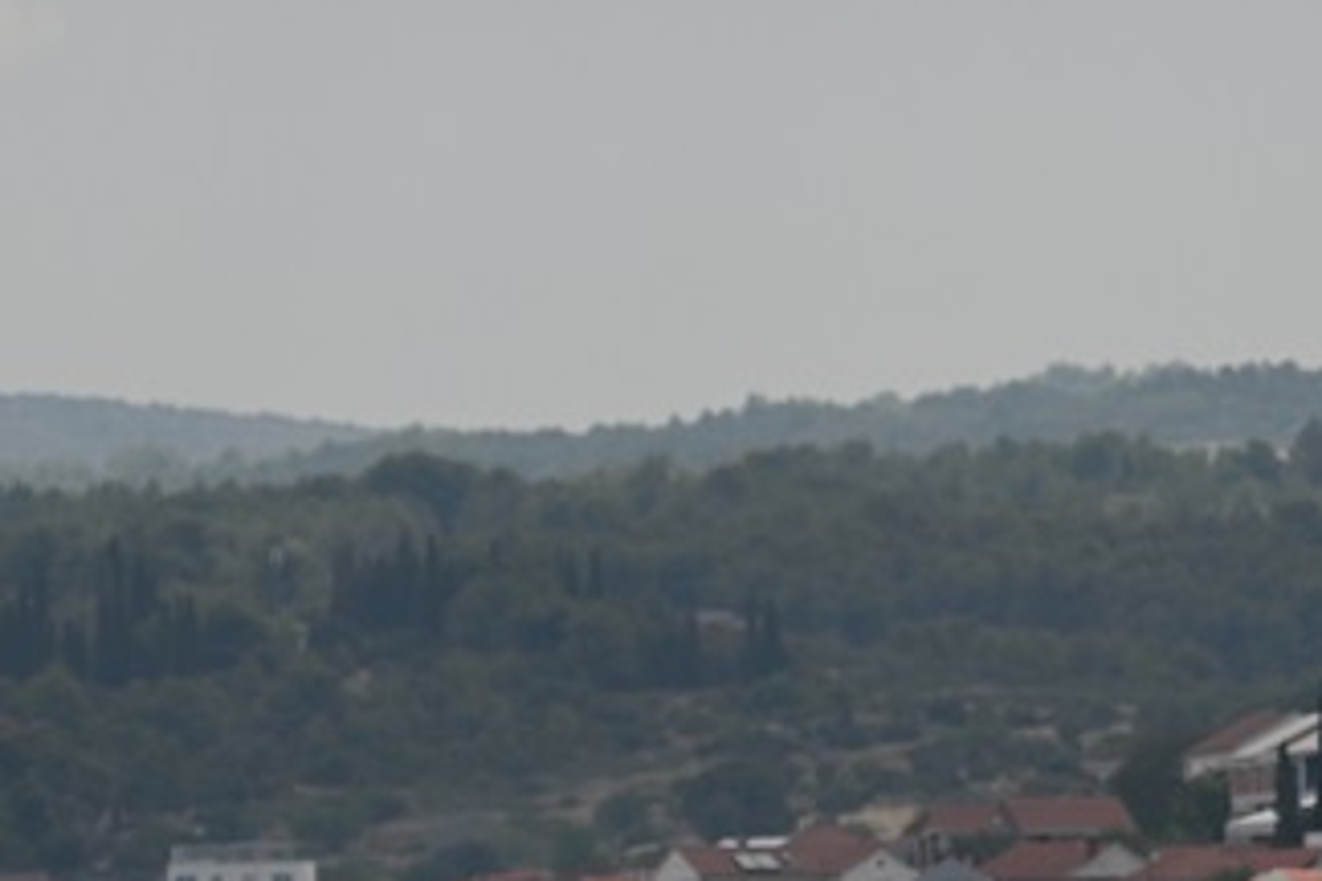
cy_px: 394
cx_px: 996
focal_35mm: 448
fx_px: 16450
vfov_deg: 3.1
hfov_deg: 4.6
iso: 100
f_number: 4.8
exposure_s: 1/1250
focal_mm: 145
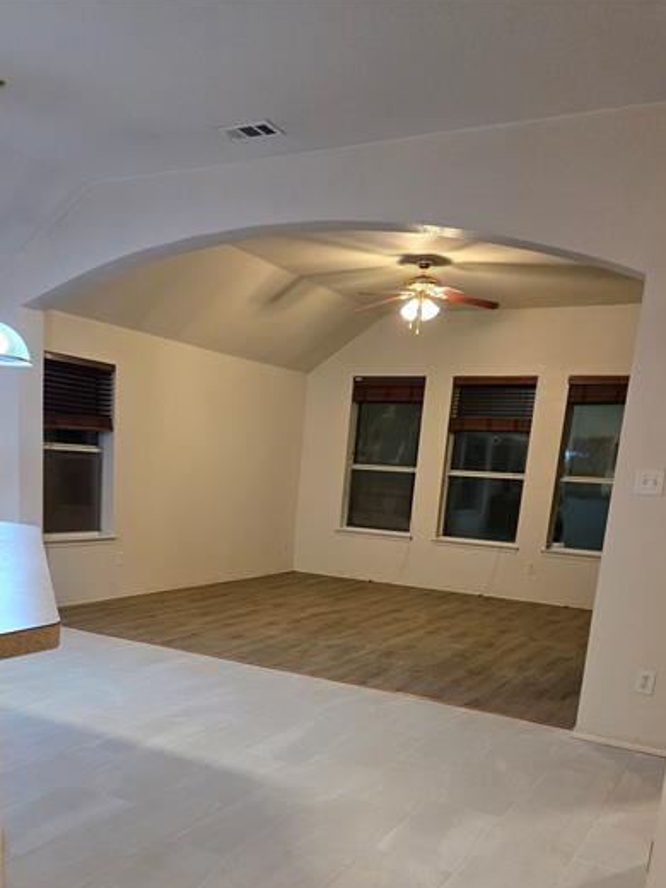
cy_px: 651
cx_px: 219
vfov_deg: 51.9
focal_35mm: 34
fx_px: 872
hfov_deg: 41.2
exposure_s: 1/120
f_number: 1.8
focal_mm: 5.4
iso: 640
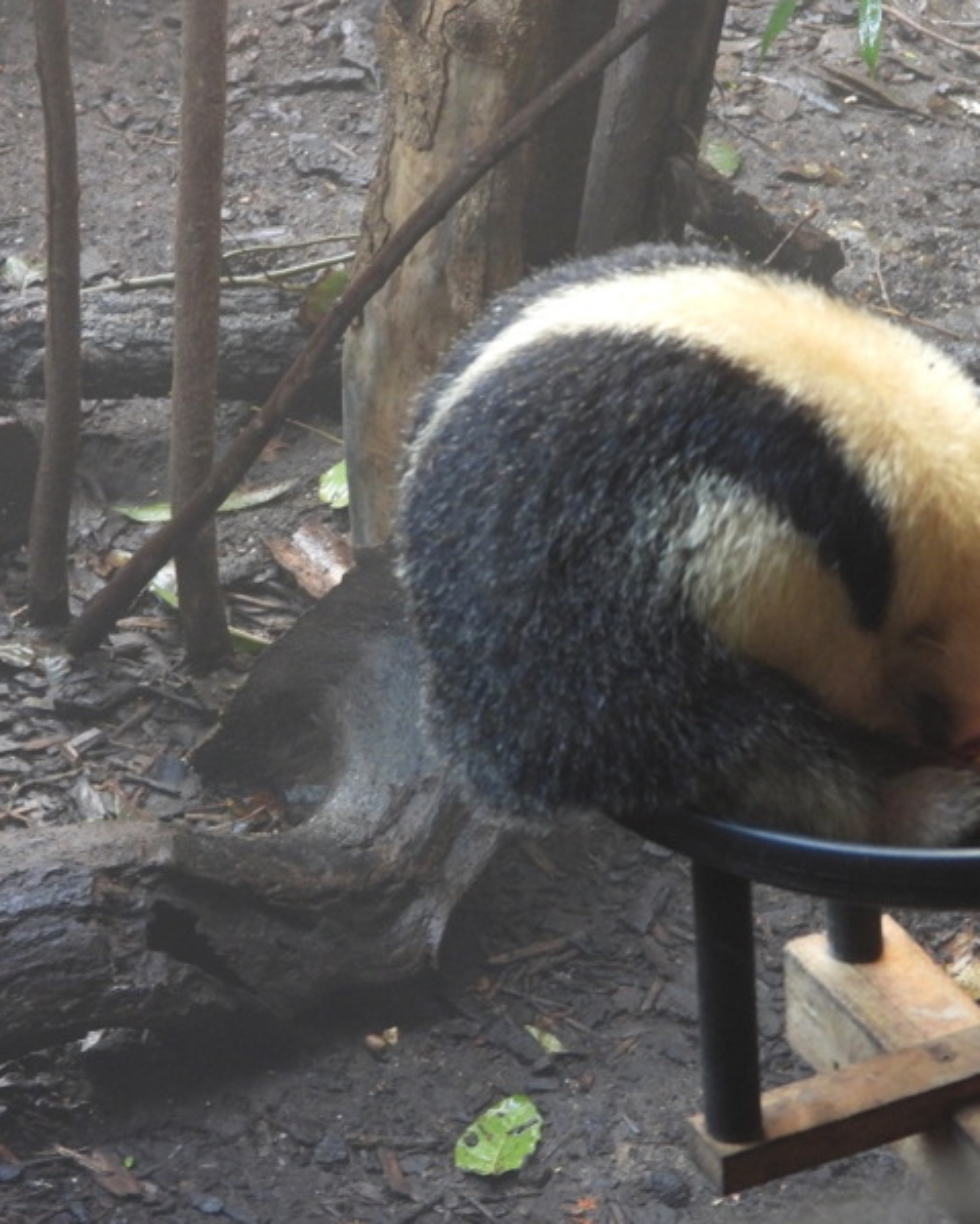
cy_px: 613
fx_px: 8769
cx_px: 693
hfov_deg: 6.4
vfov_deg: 8.0
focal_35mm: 242
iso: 400
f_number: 4.5
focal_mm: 33.2
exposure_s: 1/15
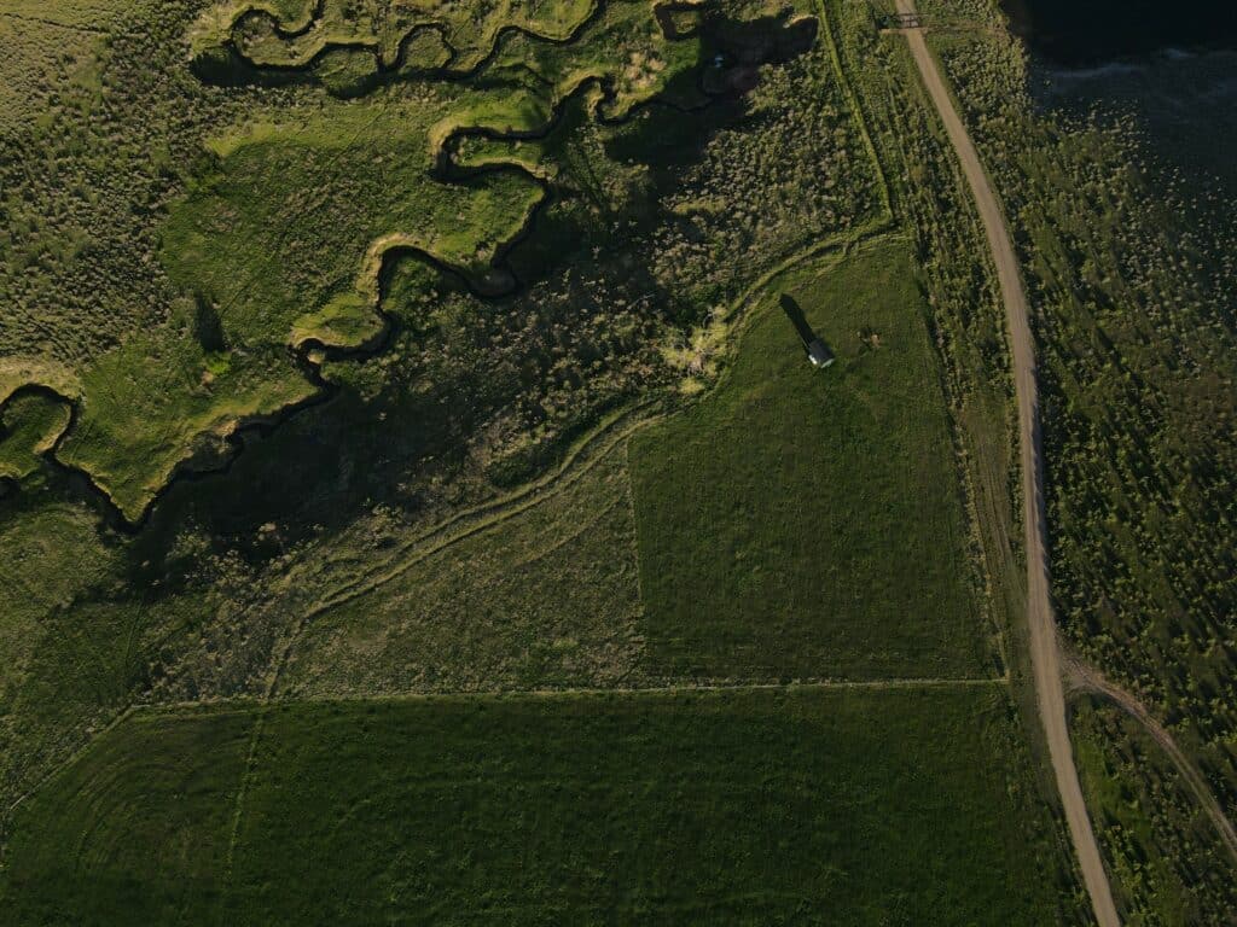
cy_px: 464
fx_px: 858
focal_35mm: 24
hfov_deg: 71.6
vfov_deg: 56.8
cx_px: 618
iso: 100
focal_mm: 4.5
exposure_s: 1/20
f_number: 2.8
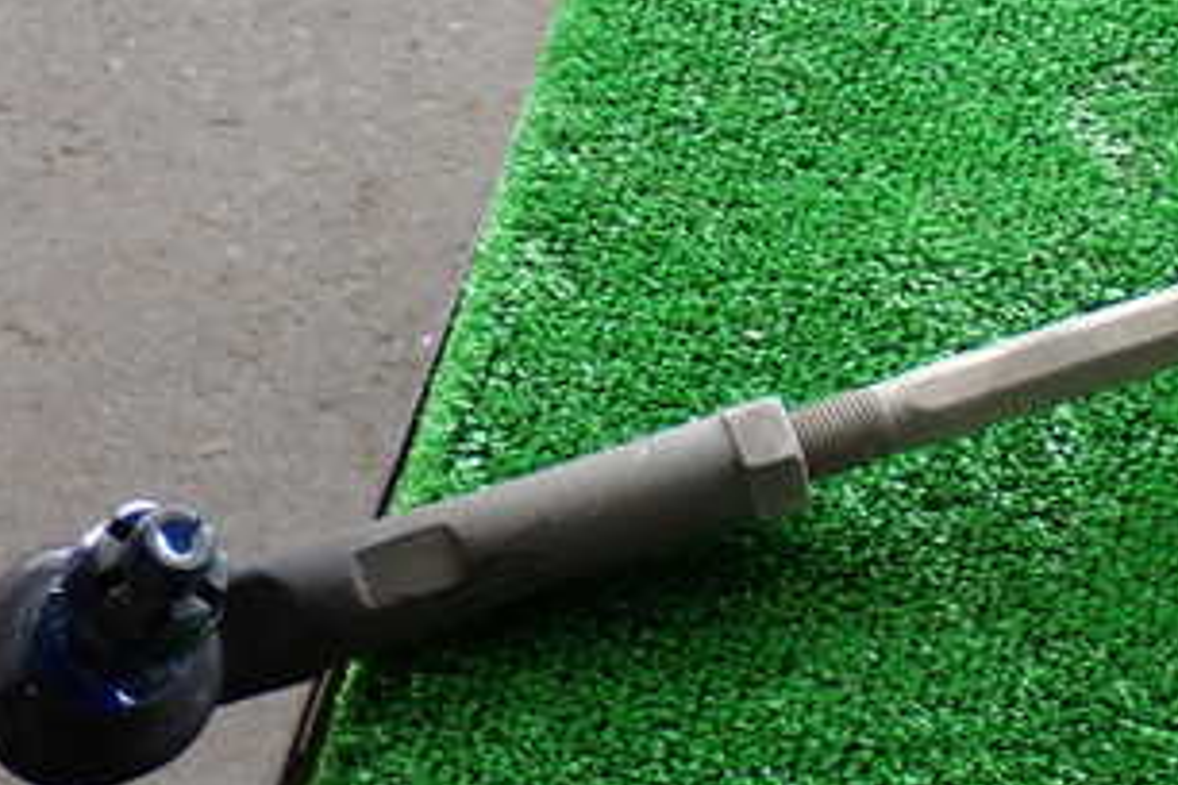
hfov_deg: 20.9
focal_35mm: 96
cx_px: 1012
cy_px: 304
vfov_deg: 14.2
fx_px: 3141
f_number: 3.1
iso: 200
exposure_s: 1/60
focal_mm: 8.4
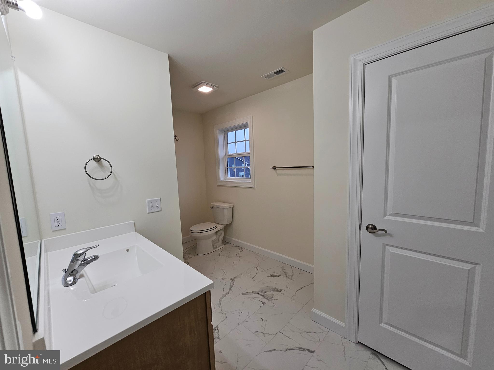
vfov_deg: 89.9
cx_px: 247
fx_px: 186
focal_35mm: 13
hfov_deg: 106.2
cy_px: 185
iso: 80
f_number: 2.2
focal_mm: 2.2
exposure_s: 1/120
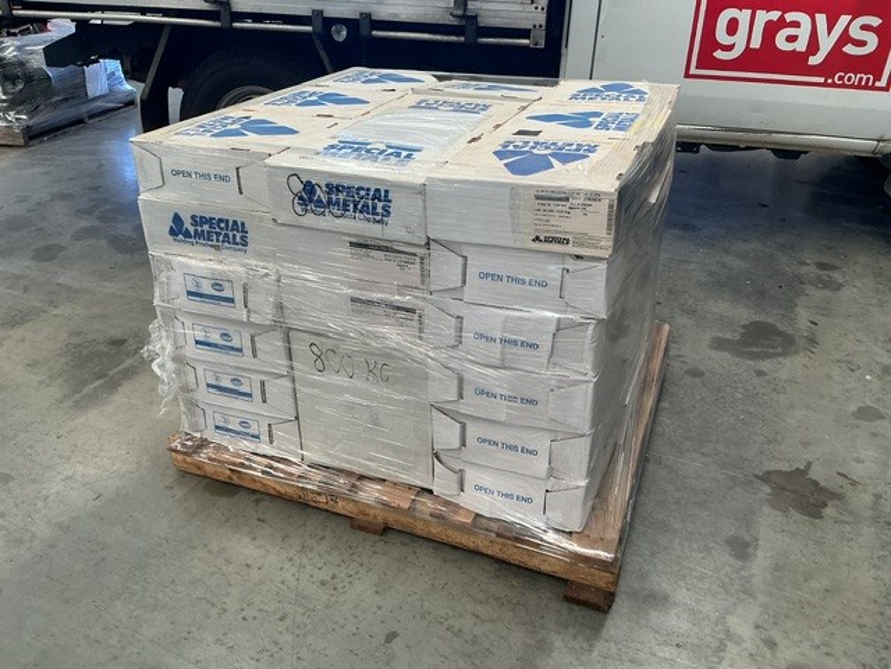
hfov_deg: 61.7
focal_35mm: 29
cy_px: 334
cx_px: 446
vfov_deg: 48.2
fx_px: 746
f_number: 1.8
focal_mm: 3
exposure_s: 1/120
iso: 64
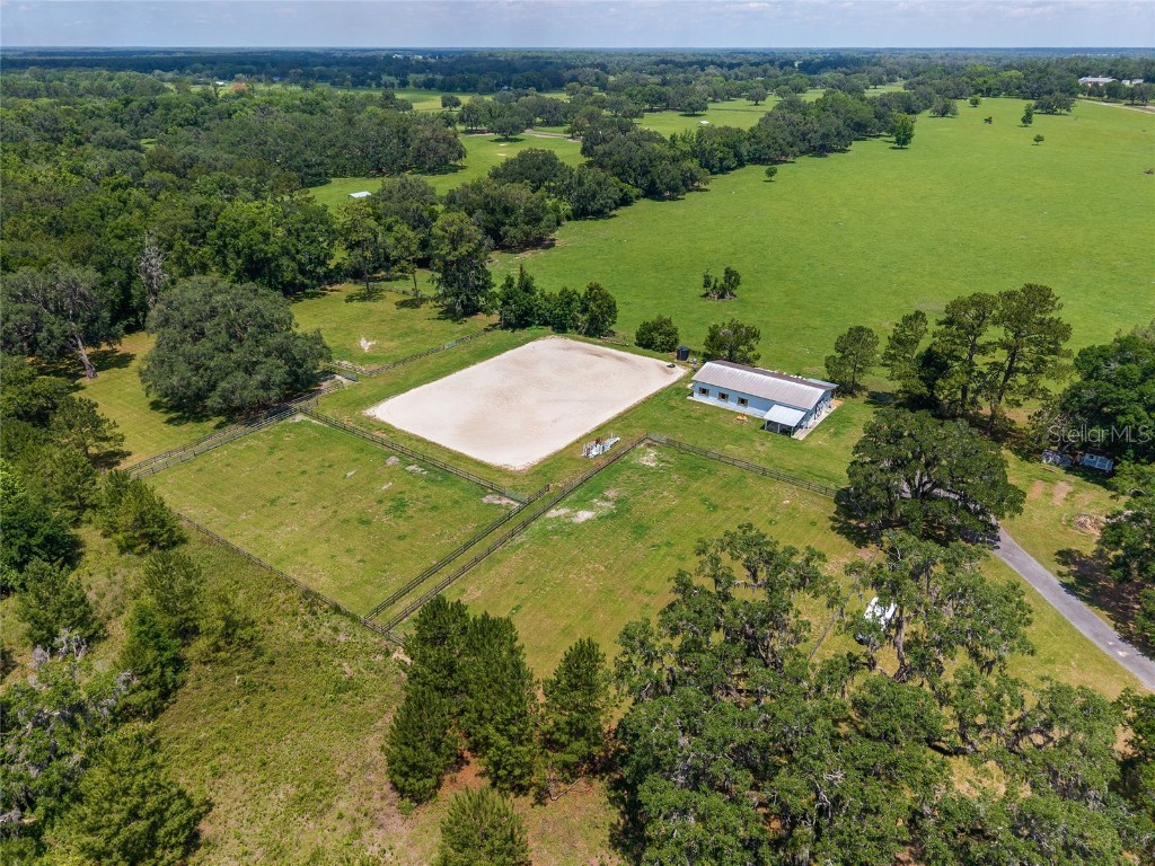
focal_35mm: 24
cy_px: 433
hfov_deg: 71.6
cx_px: 578
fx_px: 801
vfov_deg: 56.8
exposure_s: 1/3200
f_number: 1.8
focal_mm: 8.67
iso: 150
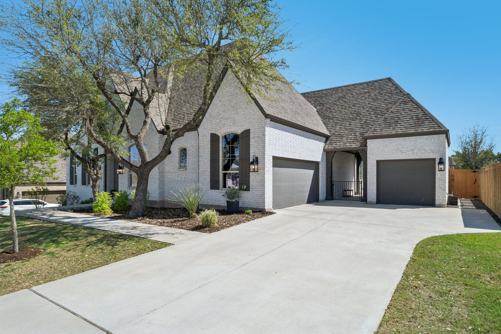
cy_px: 167
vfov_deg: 59.5
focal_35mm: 21
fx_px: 292
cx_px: 250
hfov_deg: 81.2
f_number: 8
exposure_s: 1/800
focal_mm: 14
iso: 400
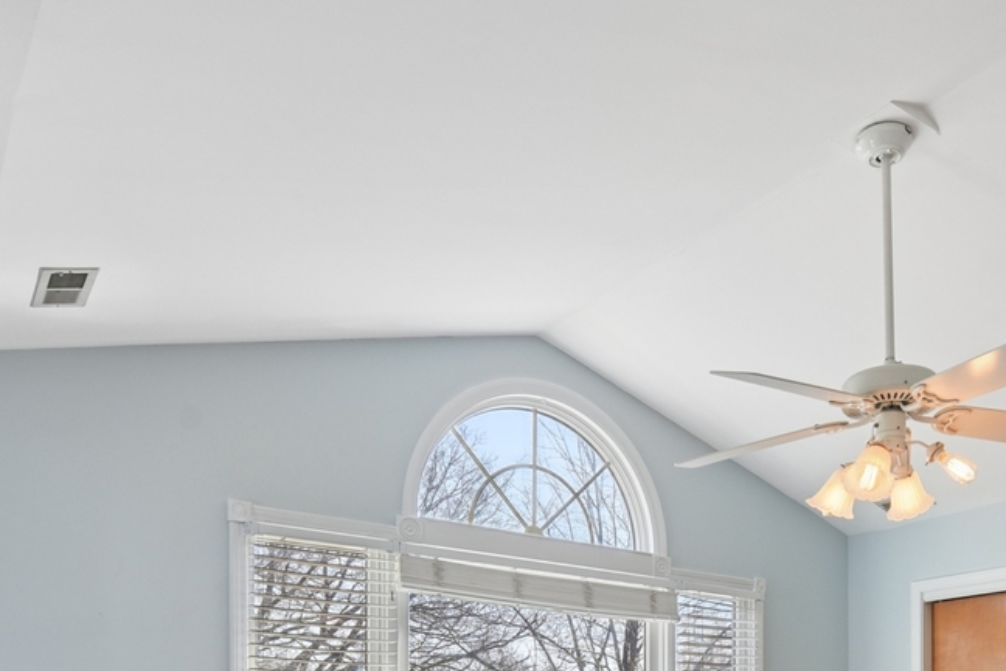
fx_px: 978
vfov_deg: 32.4
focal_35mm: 35
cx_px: 682
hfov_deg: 53.2
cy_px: 770
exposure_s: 1/50
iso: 400
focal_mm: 14
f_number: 8
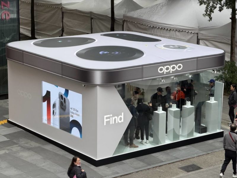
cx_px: 118
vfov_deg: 14.8
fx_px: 685
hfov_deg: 19.6
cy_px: 89
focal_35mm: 100
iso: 125
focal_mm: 16.89
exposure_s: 1/121
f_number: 2.8
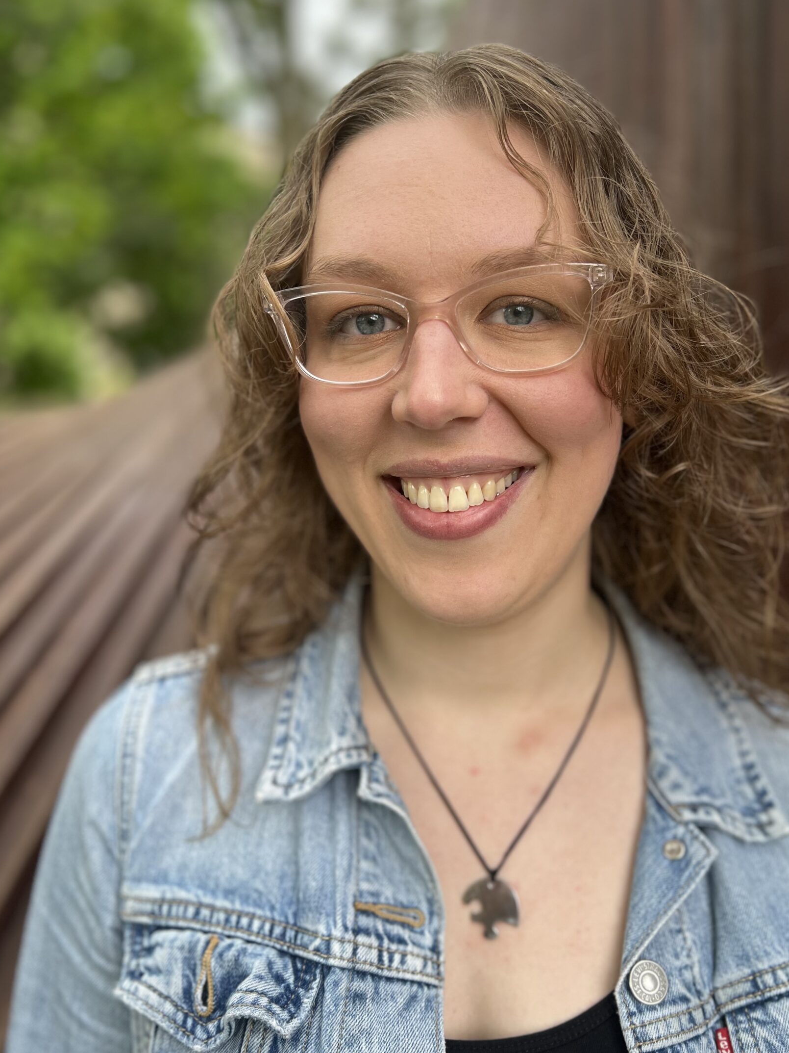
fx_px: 942
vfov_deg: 58.3
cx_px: 455
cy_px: 485
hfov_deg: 45.3
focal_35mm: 31
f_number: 1.5
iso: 32
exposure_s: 1/121
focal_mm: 5.7
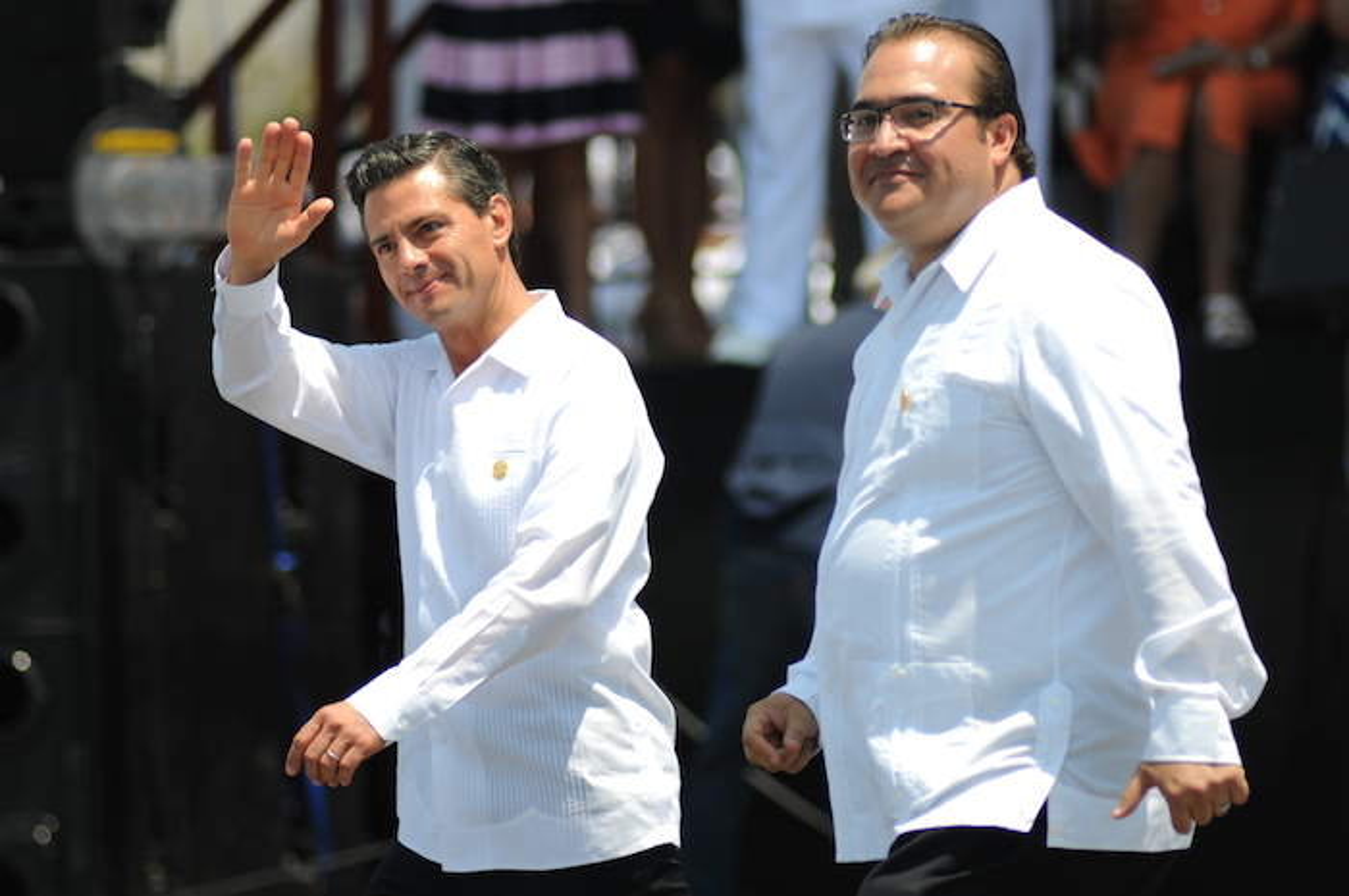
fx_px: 10106
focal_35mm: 270
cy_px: 448
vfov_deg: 5.1
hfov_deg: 7.6
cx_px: 674
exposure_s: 1/1600
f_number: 2.8
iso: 100
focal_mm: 180
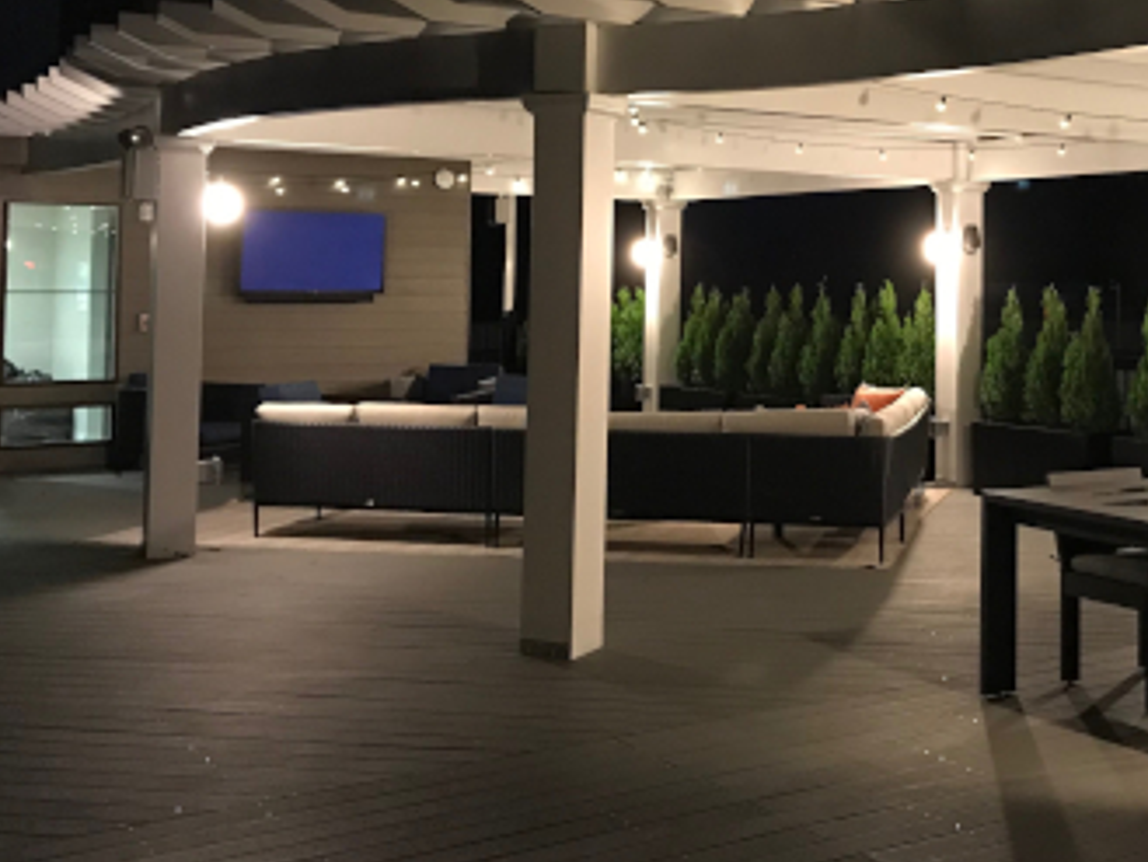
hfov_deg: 38.1
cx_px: 837
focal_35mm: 49
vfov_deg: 29.2
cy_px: 202
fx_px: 1626
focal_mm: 3.99
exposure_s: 1/5
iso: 80
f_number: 1.8
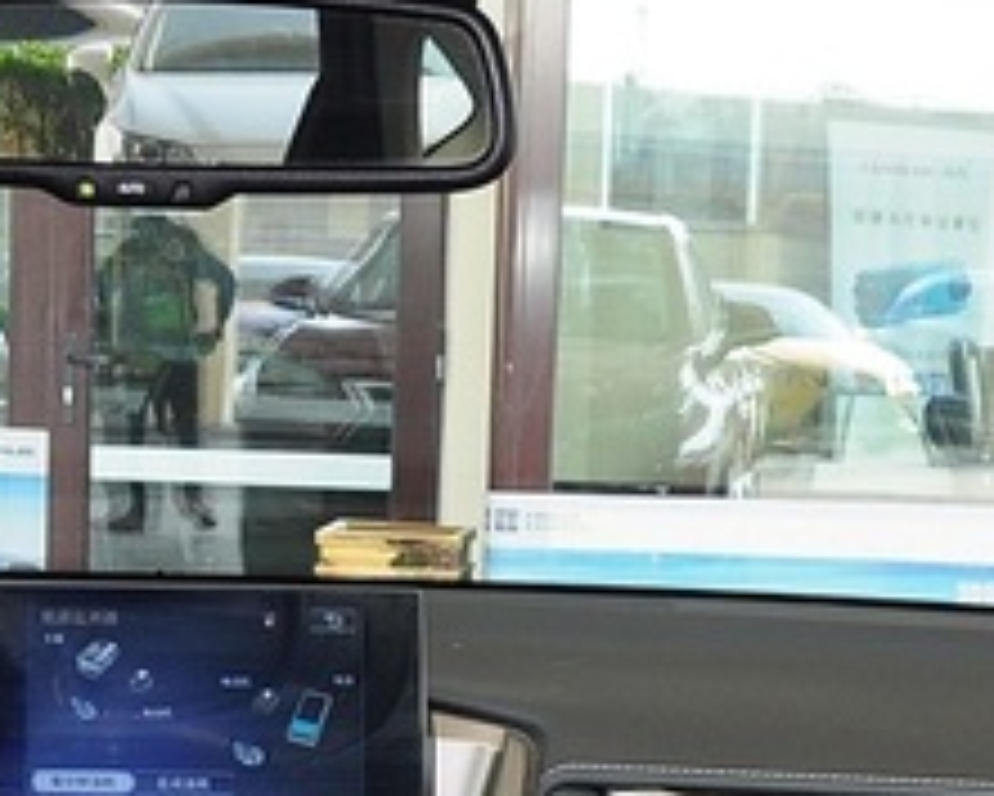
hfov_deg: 17.5
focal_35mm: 109
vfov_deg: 13.9
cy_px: 785
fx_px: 3208
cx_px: 198
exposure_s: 1/60
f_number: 6.3
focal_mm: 18
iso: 400
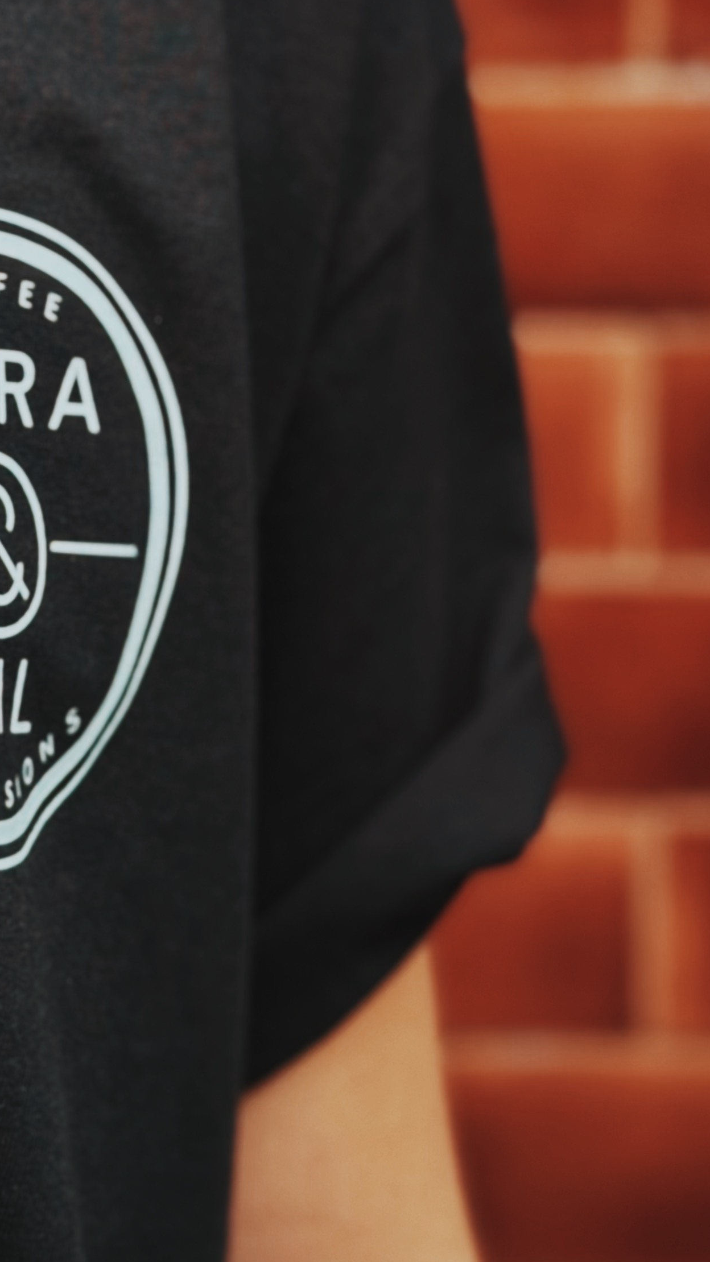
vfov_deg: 22.3
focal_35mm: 95
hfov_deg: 12.7
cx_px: 207
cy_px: 362
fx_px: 3180
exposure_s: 1/150
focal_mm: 6.86
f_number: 1.78
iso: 100
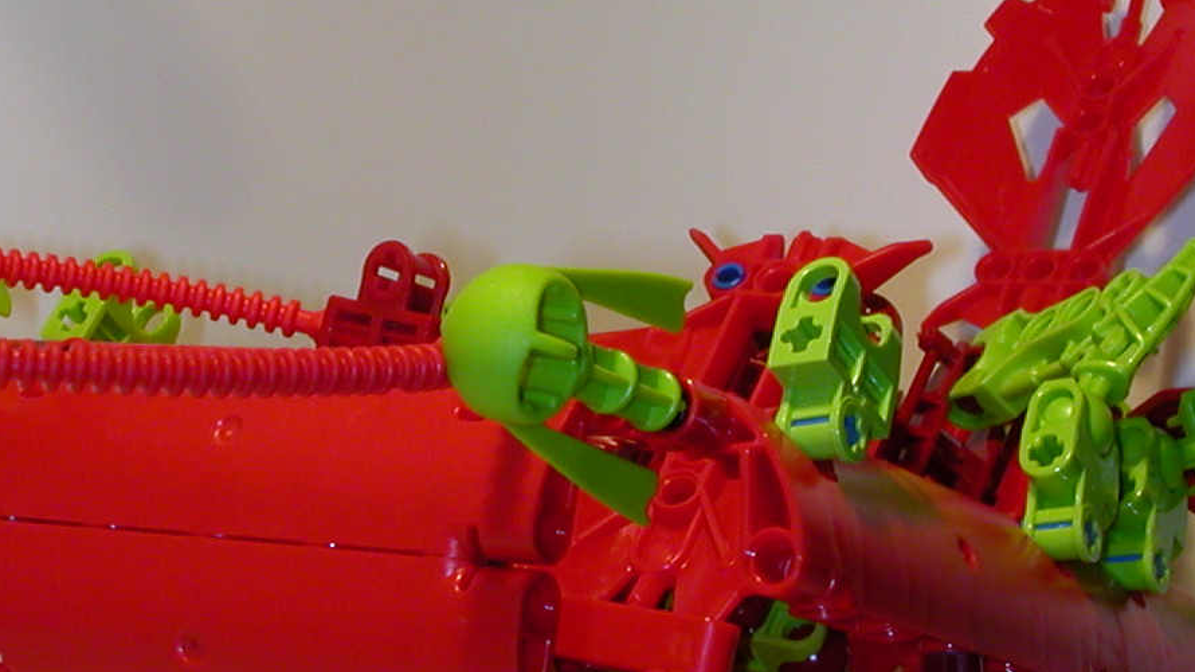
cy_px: 332
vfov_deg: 12.6
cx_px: 436
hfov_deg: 22.2
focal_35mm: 96
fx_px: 3041
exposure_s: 1/30
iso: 100
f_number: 5.2
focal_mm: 7.5
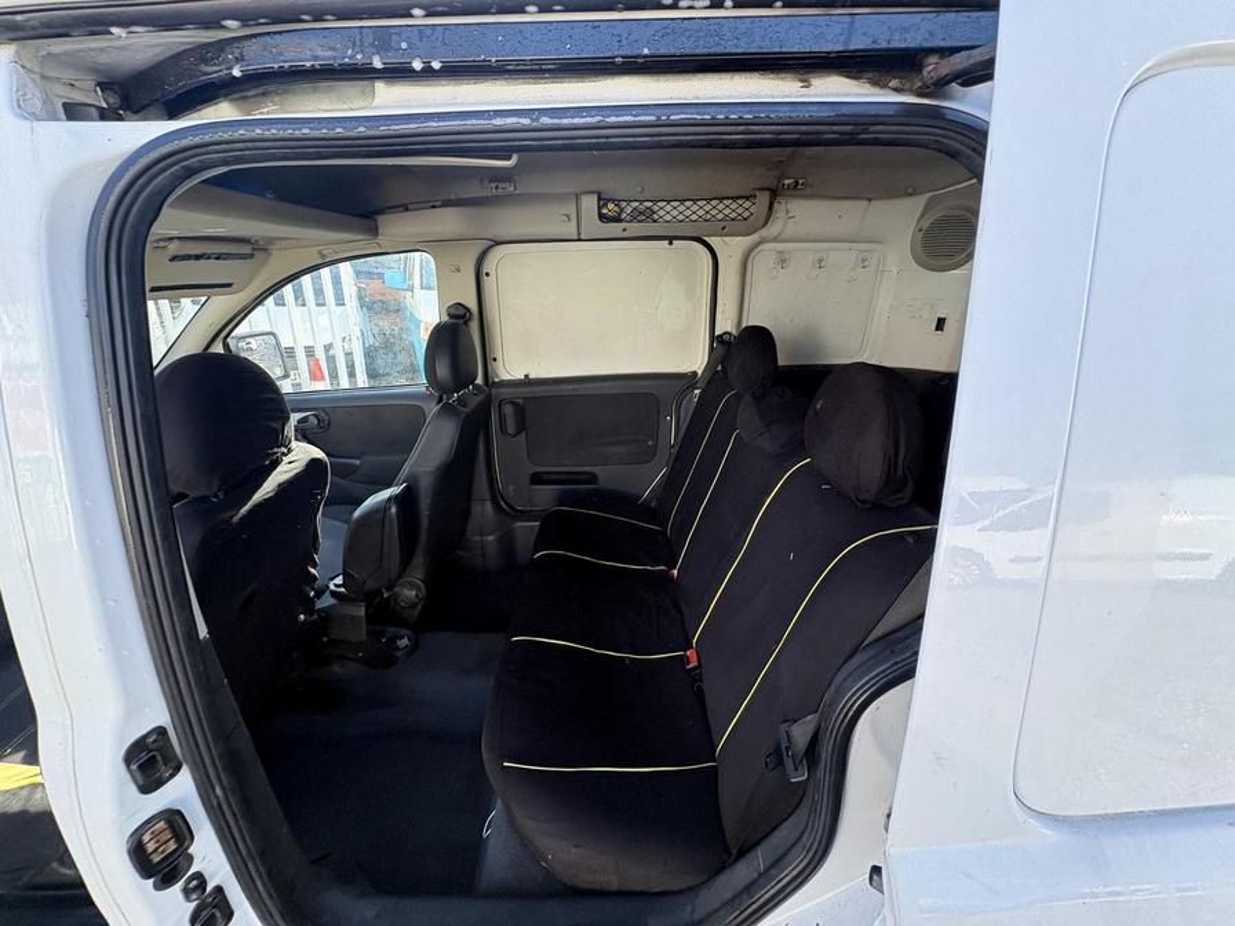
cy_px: 463
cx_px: 618
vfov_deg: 85.7
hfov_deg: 102.1
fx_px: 499
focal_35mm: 14
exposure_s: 1/136
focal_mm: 2.22
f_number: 2.2
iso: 125
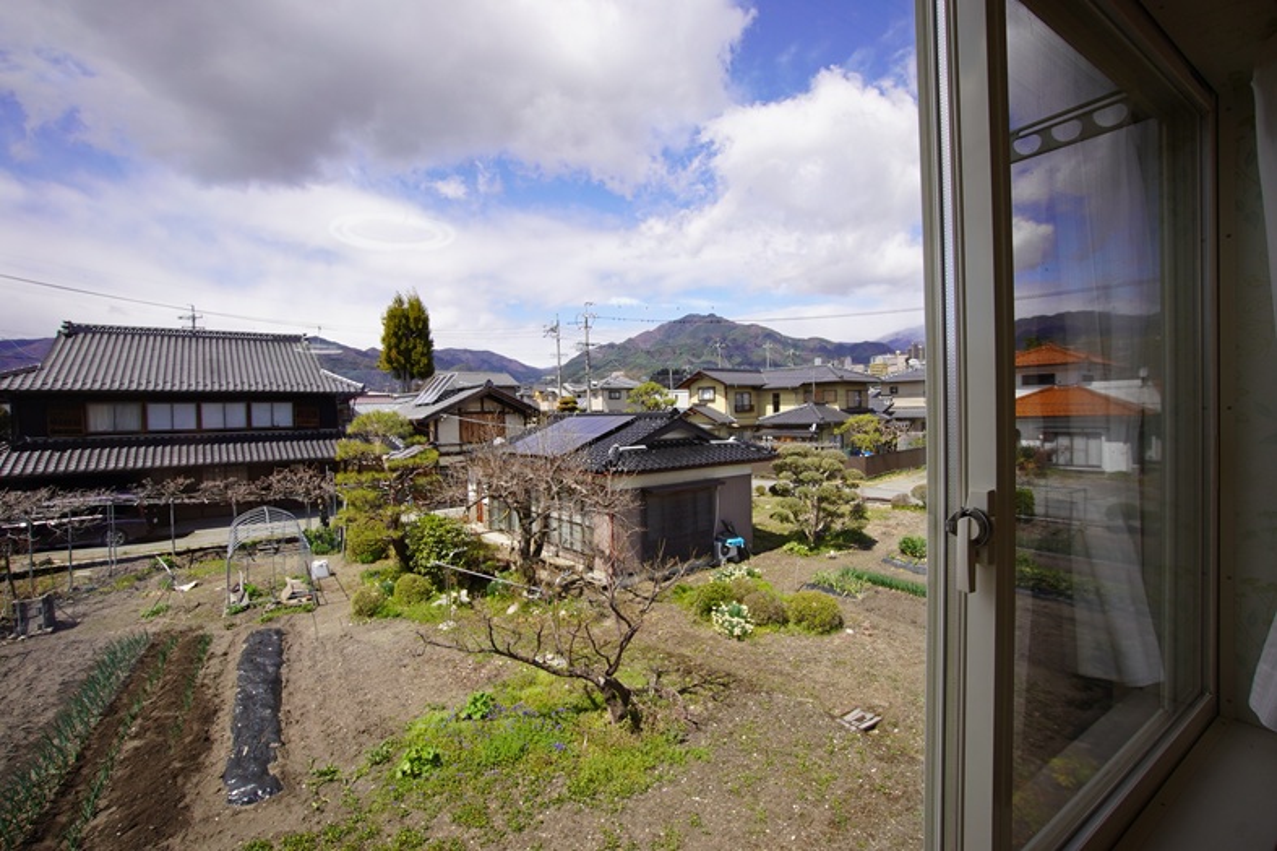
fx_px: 532
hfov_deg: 100.4
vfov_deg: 77.3
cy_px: 426
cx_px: 638
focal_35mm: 15
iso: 100
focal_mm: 10
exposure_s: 1/125
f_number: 10
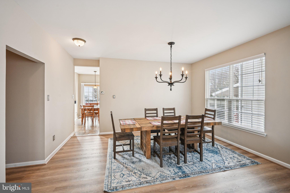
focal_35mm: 16
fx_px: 129
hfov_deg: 96.7
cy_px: 96
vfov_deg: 73.7
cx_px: 145
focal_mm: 16
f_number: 8
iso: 800
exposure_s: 1/250
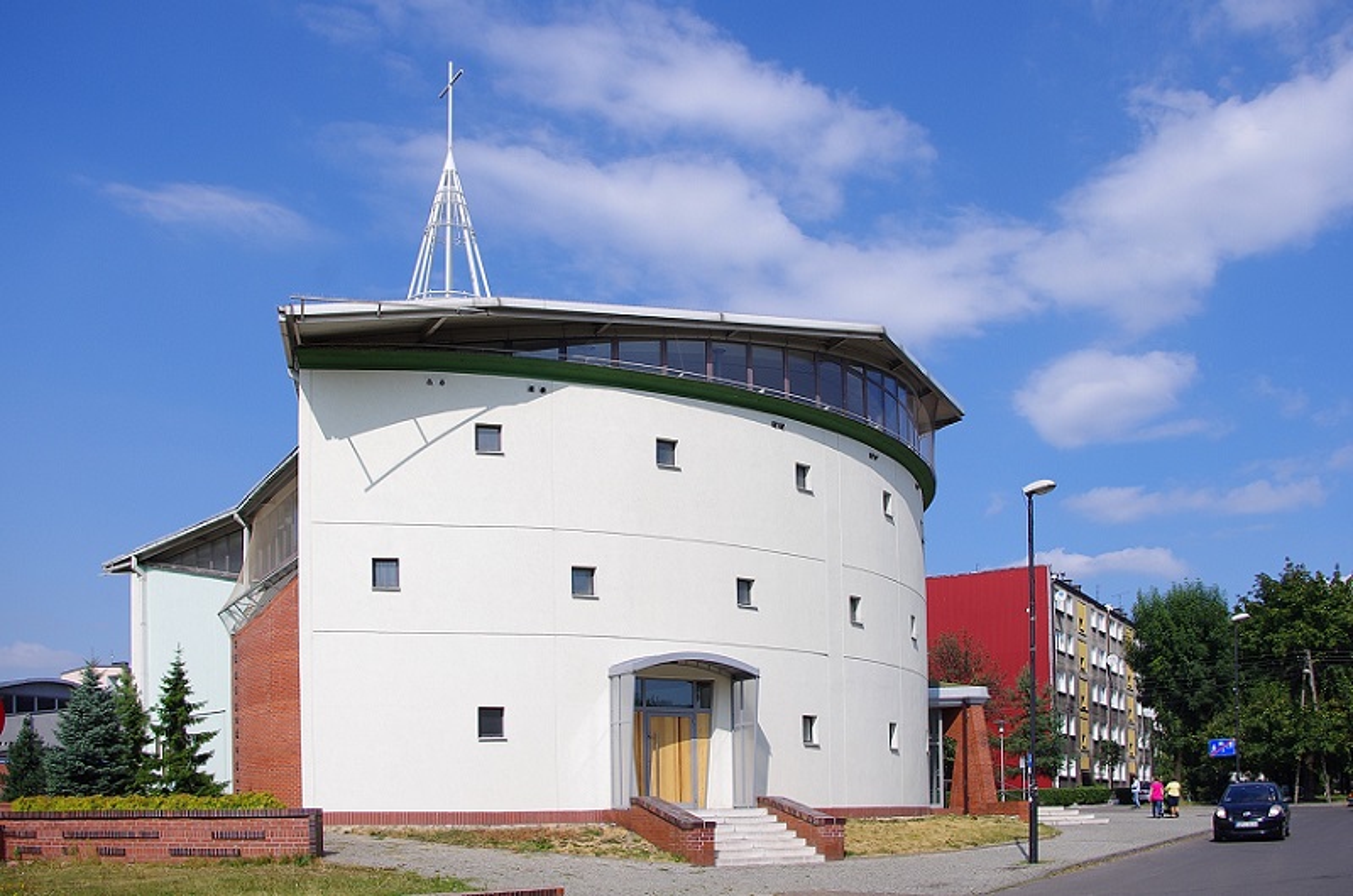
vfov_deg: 42.2
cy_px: 448
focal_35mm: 31
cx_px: 676
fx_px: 1163
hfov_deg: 60.4
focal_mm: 21.25
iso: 100
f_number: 5.6
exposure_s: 1/500
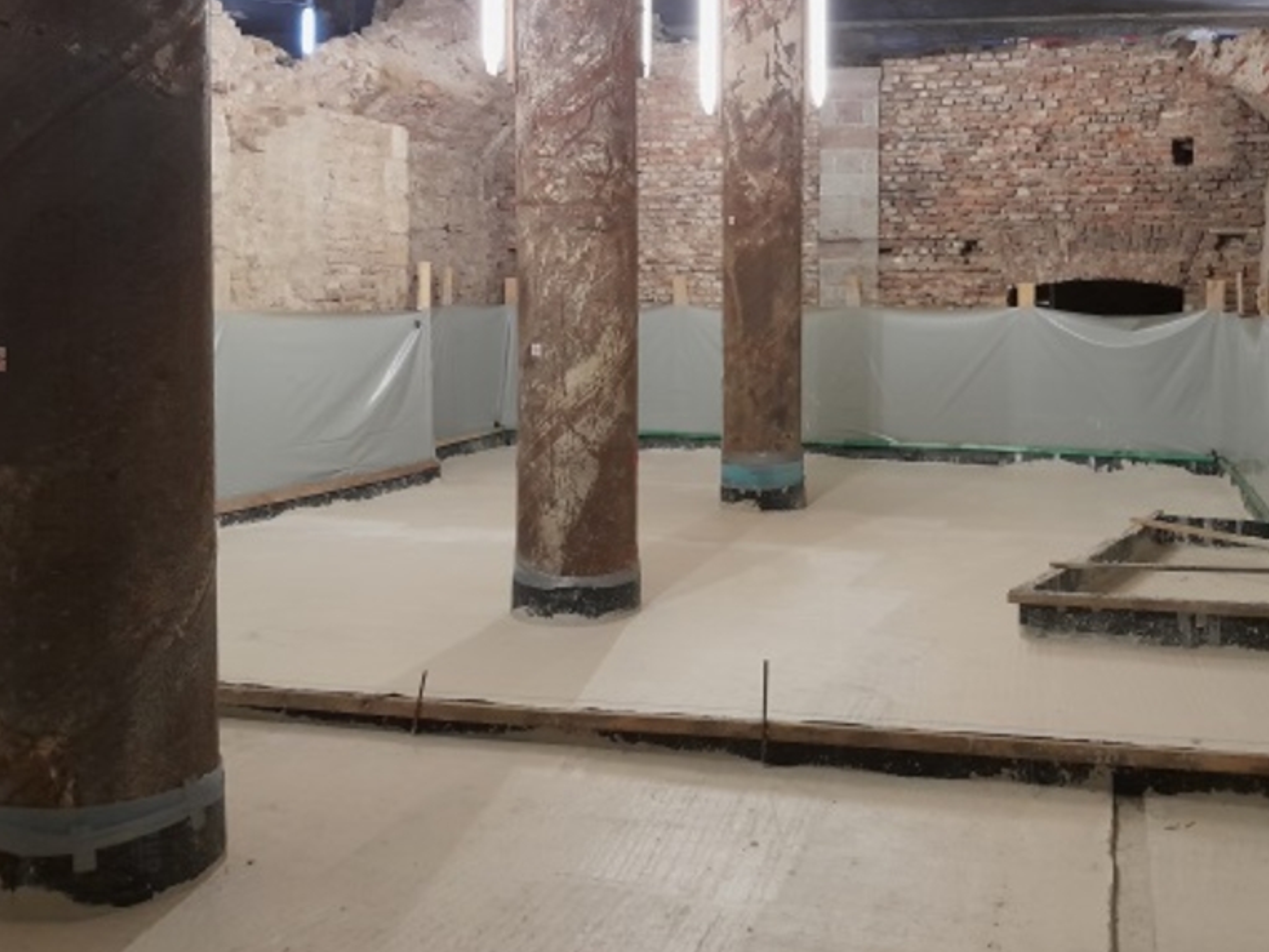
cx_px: 777
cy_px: 328
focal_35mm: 35
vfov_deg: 40.3
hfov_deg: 52.2
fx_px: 1283
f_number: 1.8
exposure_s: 1/33
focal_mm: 4
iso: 400
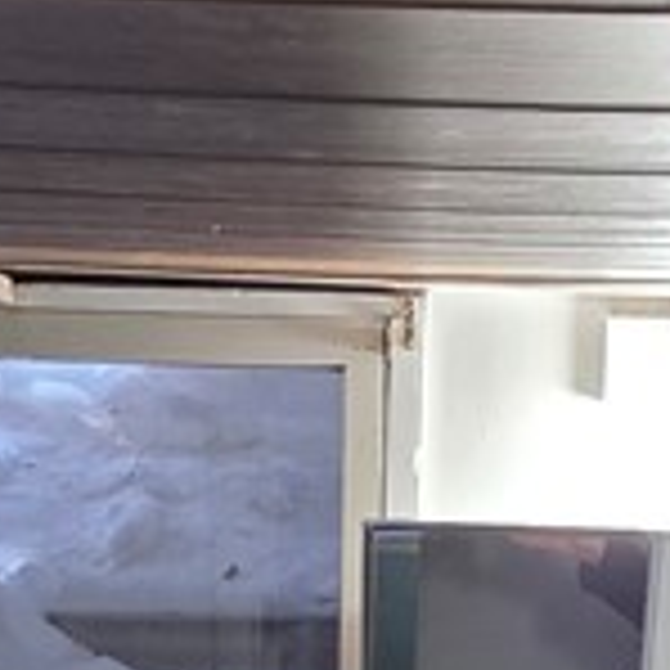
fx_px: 1730
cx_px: 360
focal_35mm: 79
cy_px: 1232
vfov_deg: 17.5
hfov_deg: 21.9
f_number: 1.9
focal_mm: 2.2
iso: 250
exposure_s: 1/120
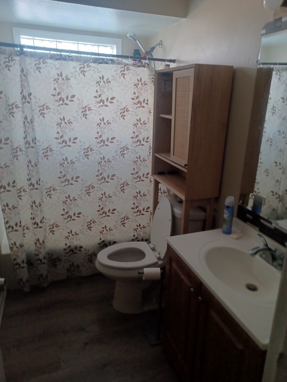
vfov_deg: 69.4
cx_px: 144
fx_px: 276
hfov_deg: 54.9
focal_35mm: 25
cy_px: 191
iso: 320
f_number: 1.8
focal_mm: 4.6
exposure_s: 1/30
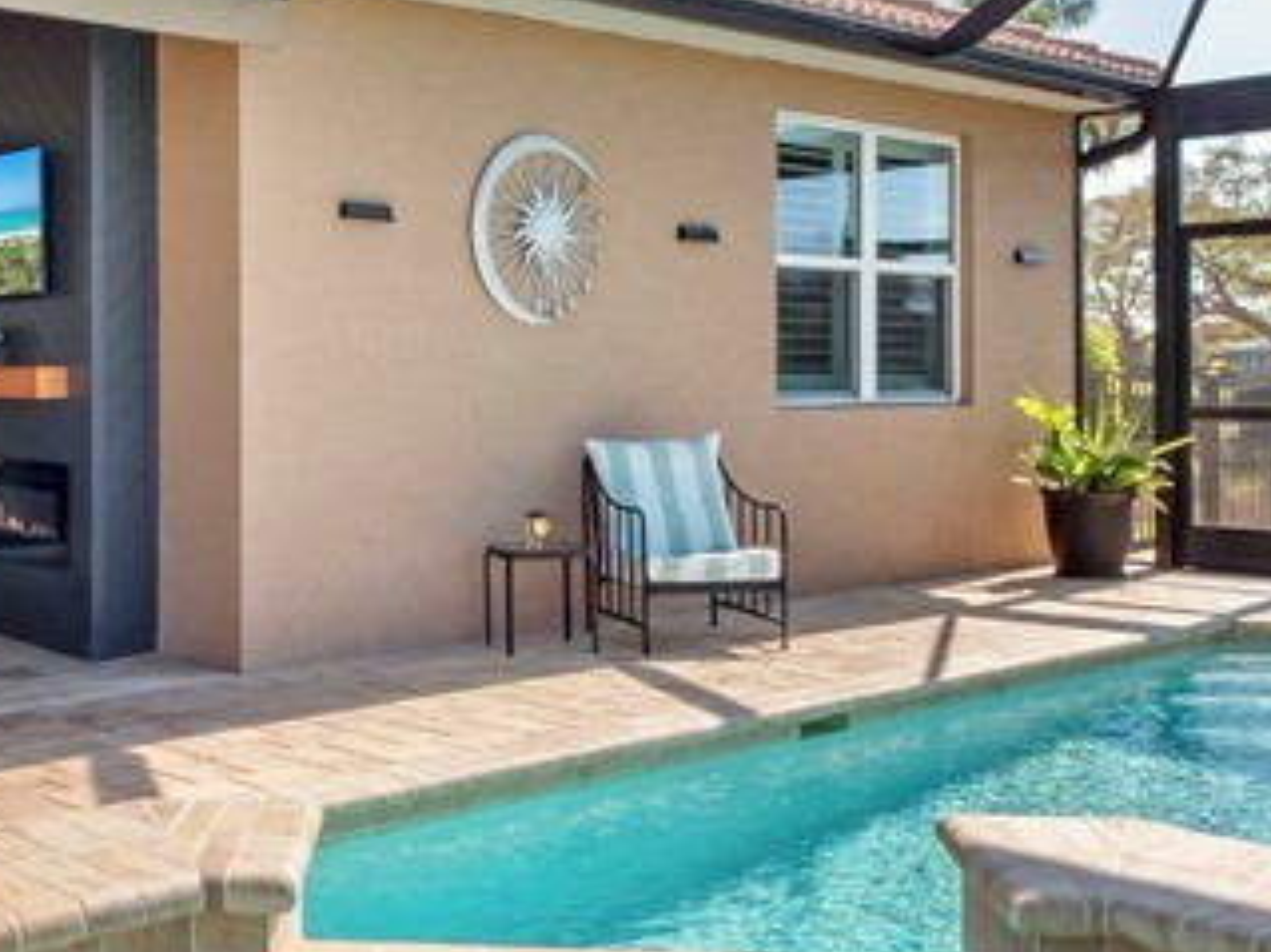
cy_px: 390
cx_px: 386
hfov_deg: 41.3
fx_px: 1652
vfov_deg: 32.1
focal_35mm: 45
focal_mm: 7
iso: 200
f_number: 7.1
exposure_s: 1/80
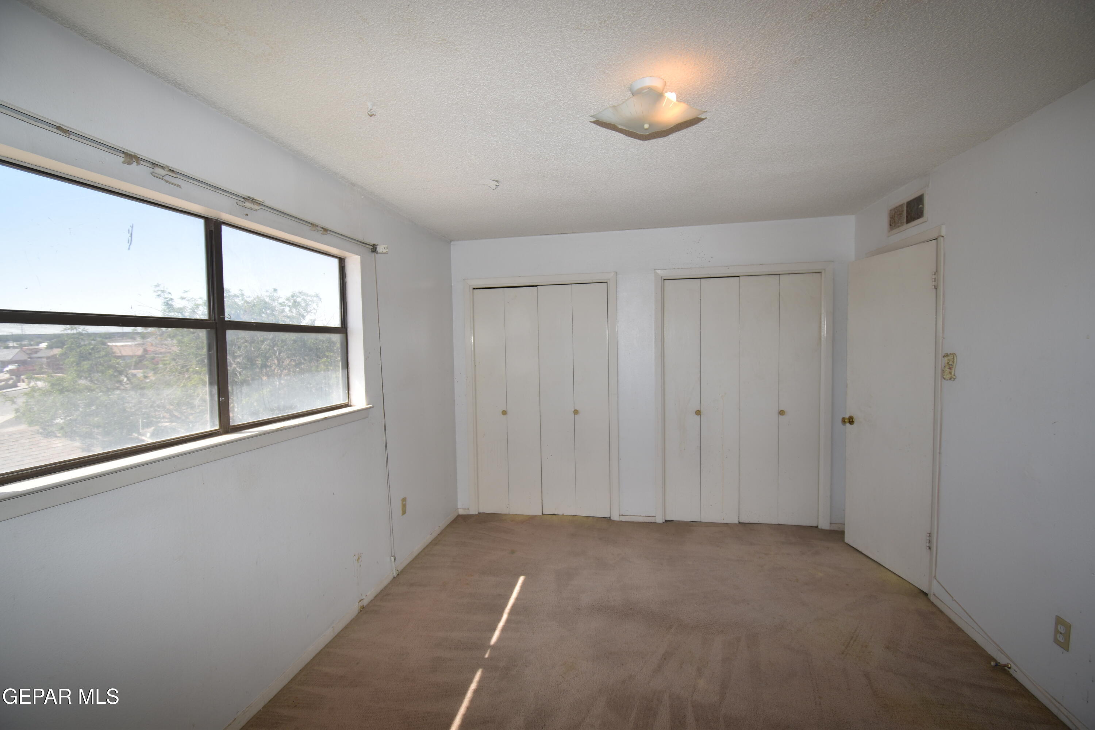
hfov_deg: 100.4
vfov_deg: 77.3
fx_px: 456
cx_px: 548
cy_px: 365
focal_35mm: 15
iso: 110
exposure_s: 1/200
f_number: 5
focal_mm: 10
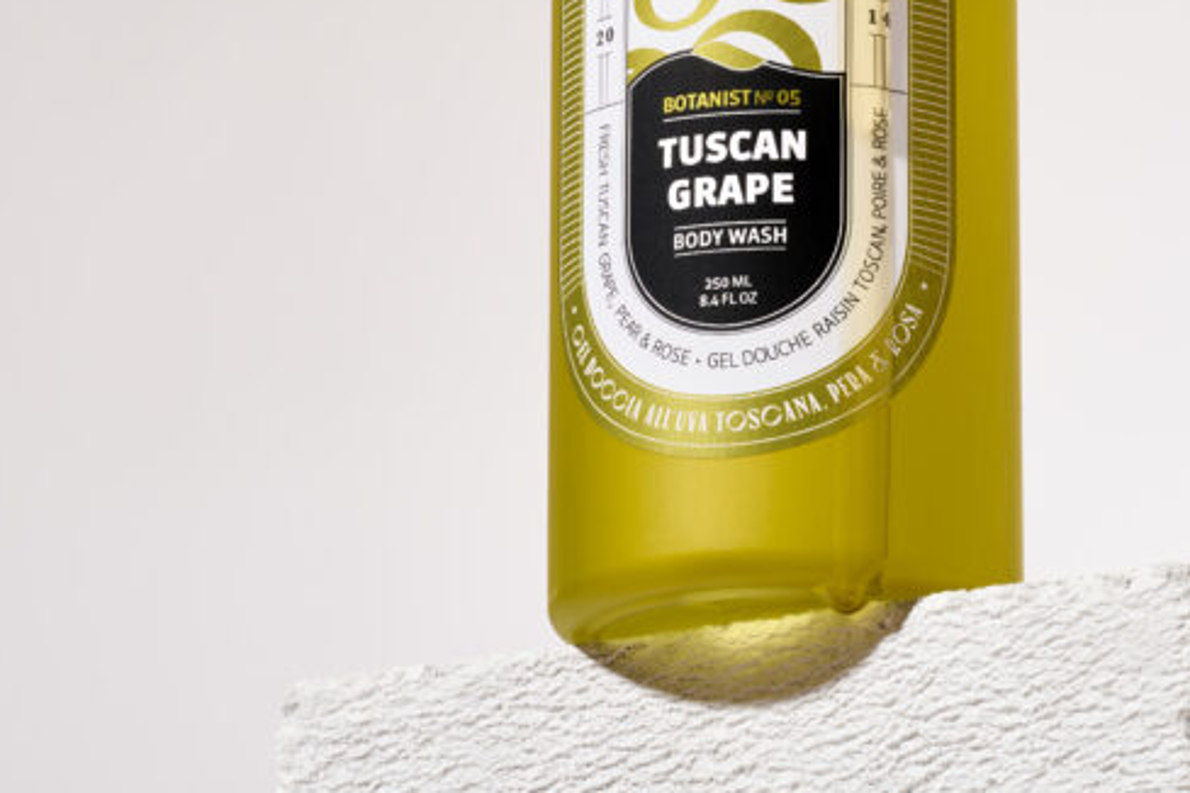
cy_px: 35
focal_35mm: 220
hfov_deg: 9.3
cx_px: 830
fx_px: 7272
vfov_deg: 6.2
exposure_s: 1/160
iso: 64
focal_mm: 105
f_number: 18
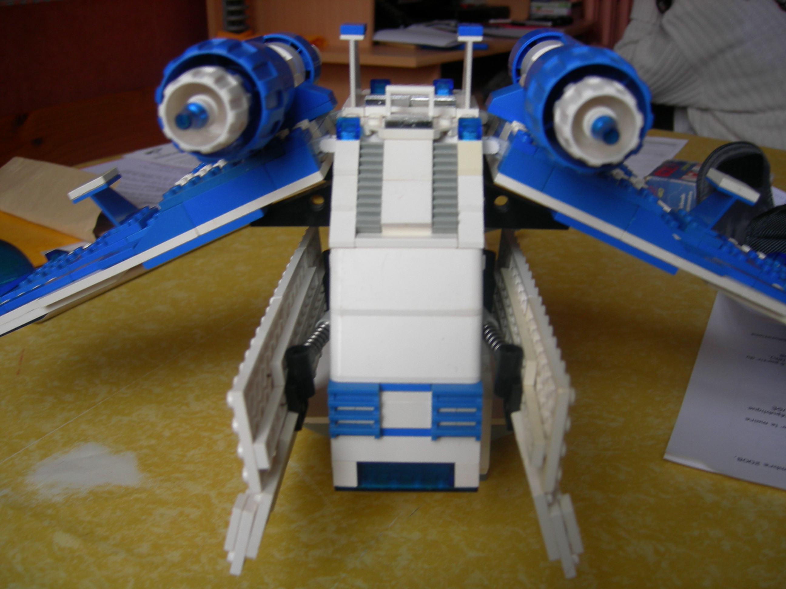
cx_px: 393
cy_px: 294
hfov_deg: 51.4
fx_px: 817
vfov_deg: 39.7
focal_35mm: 36
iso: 64
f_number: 2.7
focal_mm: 7.5
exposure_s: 1/47.6
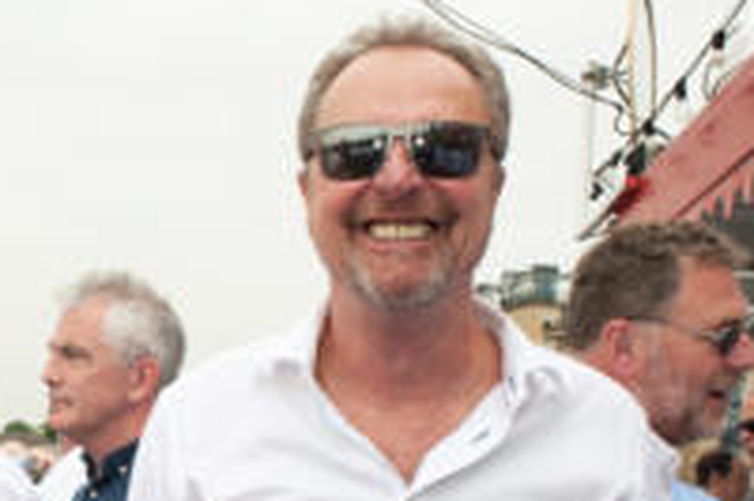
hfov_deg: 27.4
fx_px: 1465
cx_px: 15
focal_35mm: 70
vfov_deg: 19.1
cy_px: 431
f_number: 16
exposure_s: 1/250
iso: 800
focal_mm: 28
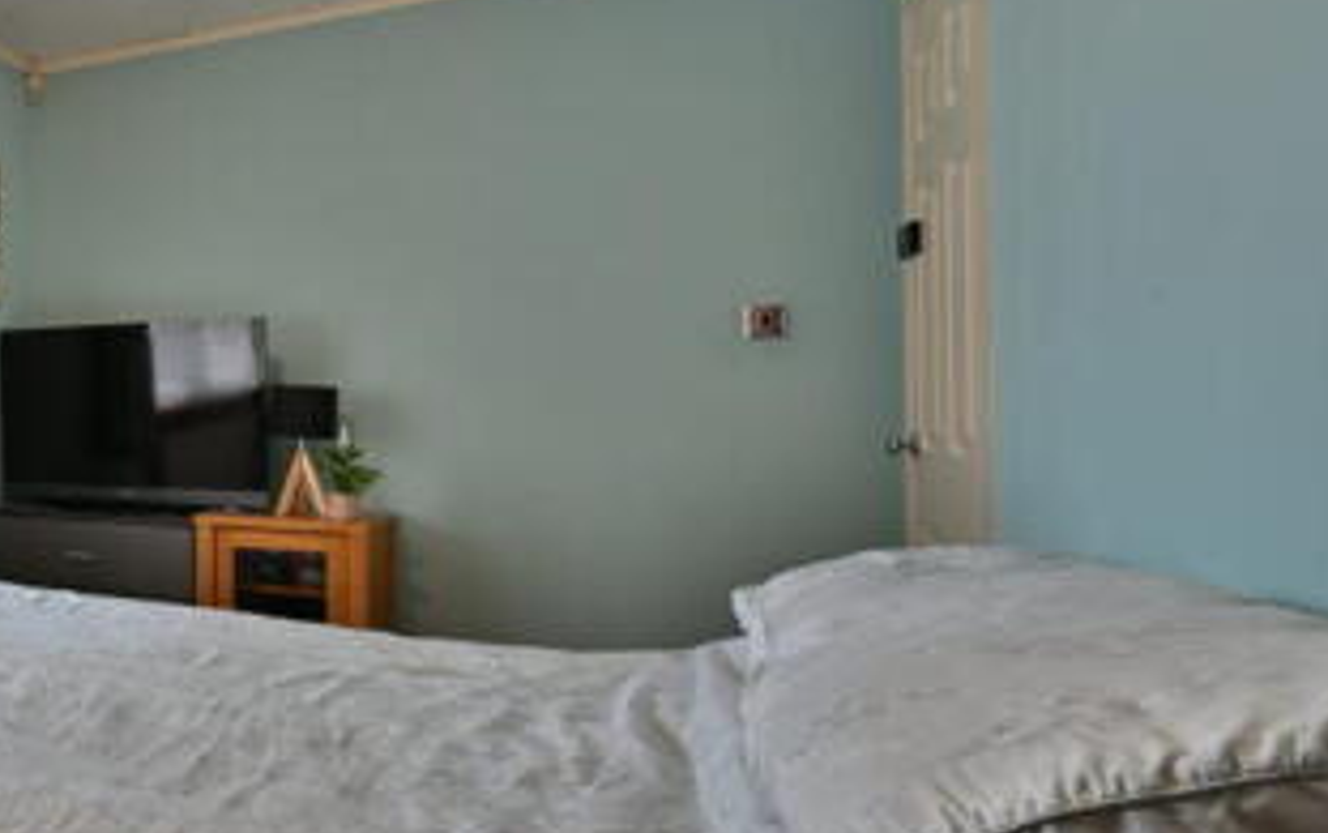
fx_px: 1087
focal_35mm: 30
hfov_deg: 51.0
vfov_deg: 41.9
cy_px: 391
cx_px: 9
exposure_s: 1/4
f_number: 11
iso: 125
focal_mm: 14
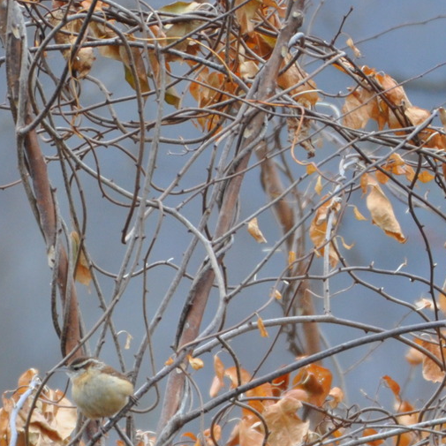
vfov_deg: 0.7
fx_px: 35247
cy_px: 548
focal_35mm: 2418
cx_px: 69
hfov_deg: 0.7
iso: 640
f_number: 5.6
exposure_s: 1/250
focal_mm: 480
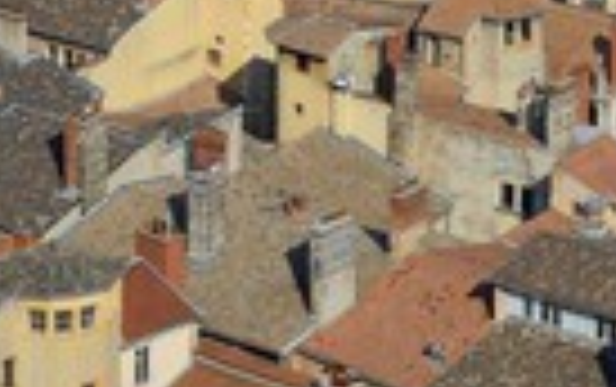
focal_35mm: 576
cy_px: 310
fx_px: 9682
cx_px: 571
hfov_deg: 3.6
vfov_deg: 2.3
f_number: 9
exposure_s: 1/250
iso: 100
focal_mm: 185
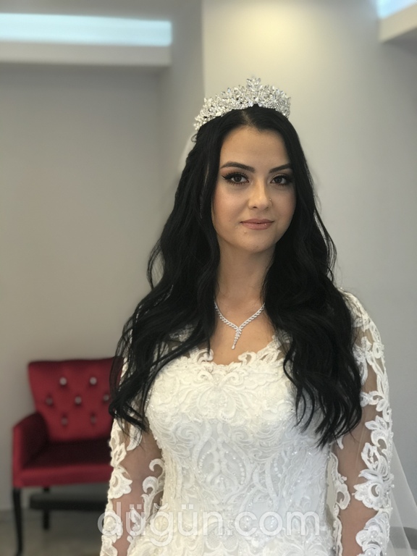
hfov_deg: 25.7
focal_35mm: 57
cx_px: 208
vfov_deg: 33.8
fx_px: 916
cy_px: 278
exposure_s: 1/50
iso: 40
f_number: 2.8
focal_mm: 6.6
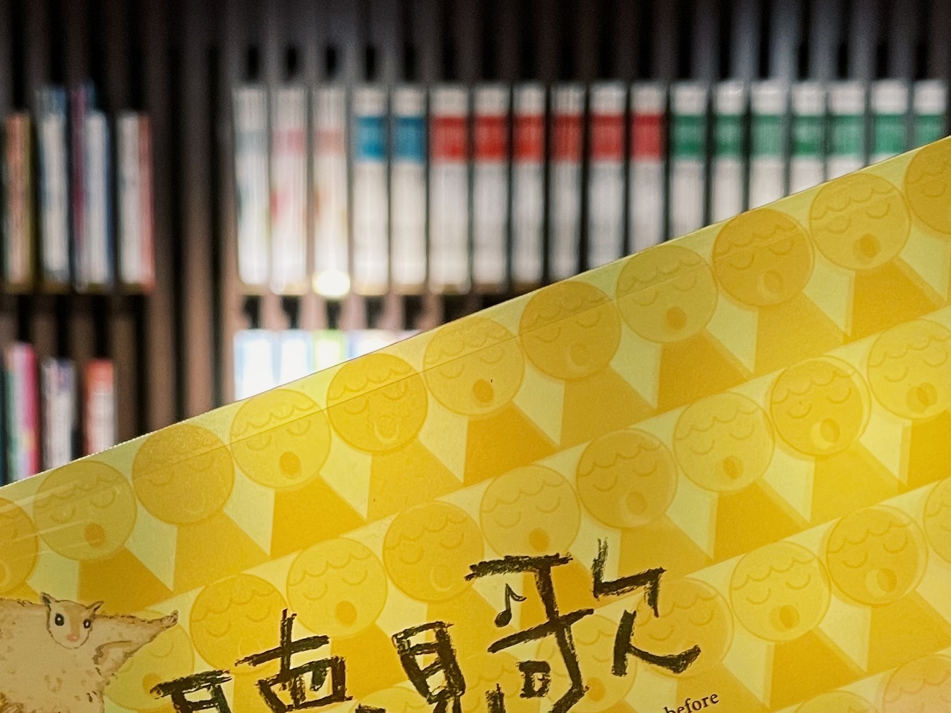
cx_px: 403
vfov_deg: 21.2
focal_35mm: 67
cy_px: 702
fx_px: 1840
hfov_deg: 28.9
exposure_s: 1/60
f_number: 1.6
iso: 160
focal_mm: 4.2
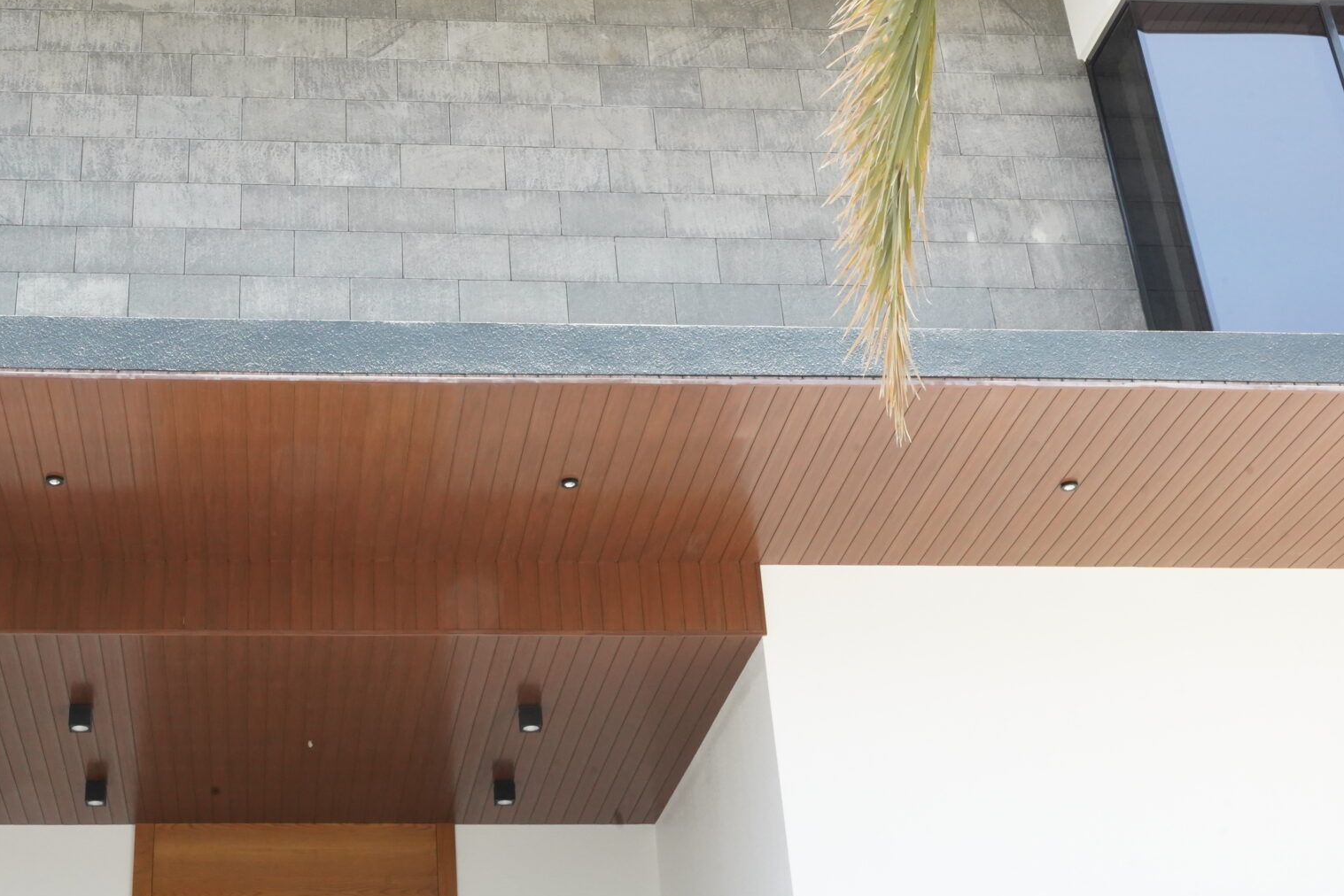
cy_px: 326
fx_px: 2048
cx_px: 423
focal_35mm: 55
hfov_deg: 35.9
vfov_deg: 24.6
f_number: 22
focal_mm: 32.5
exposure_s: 1/160
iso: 2000
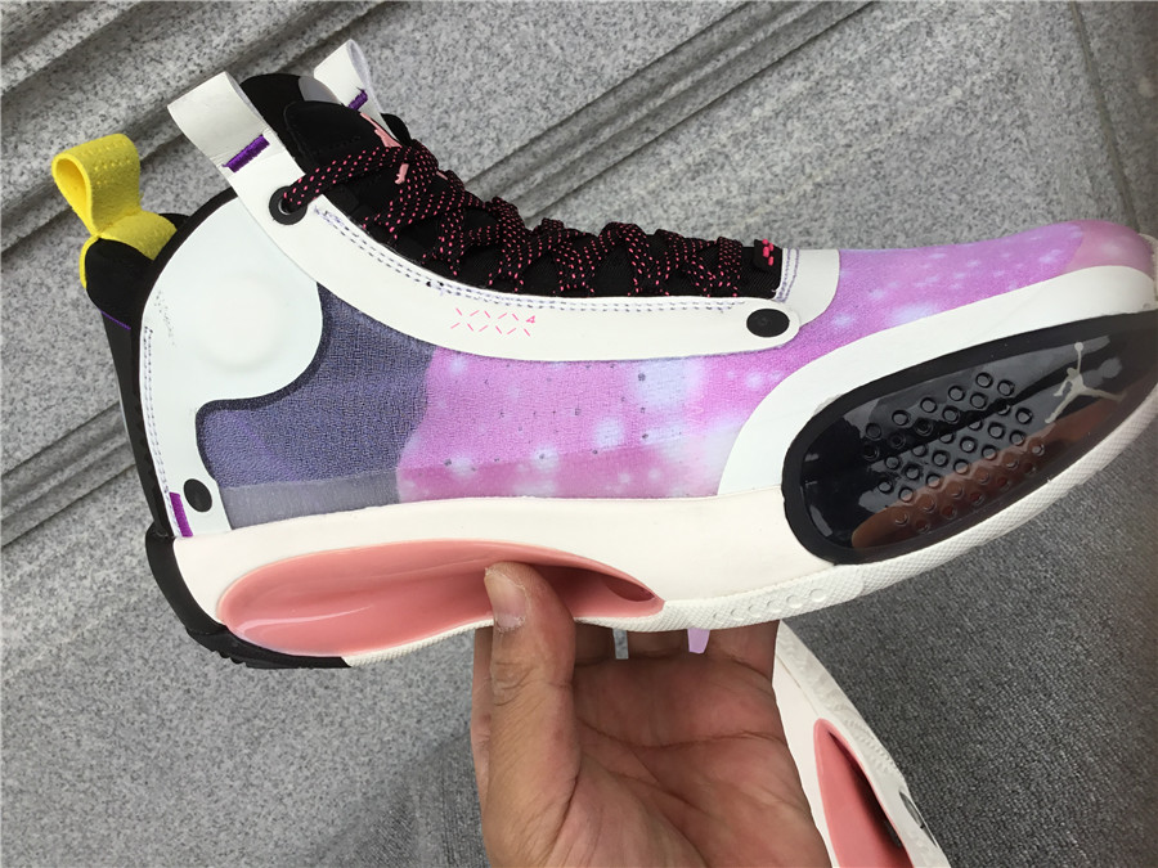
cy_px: 434
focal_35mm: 31
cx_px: 579
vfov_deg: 45.4
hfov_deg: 58.4
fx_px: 1037
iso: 25
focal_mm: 3.3
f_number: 2.4
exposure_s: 1/105
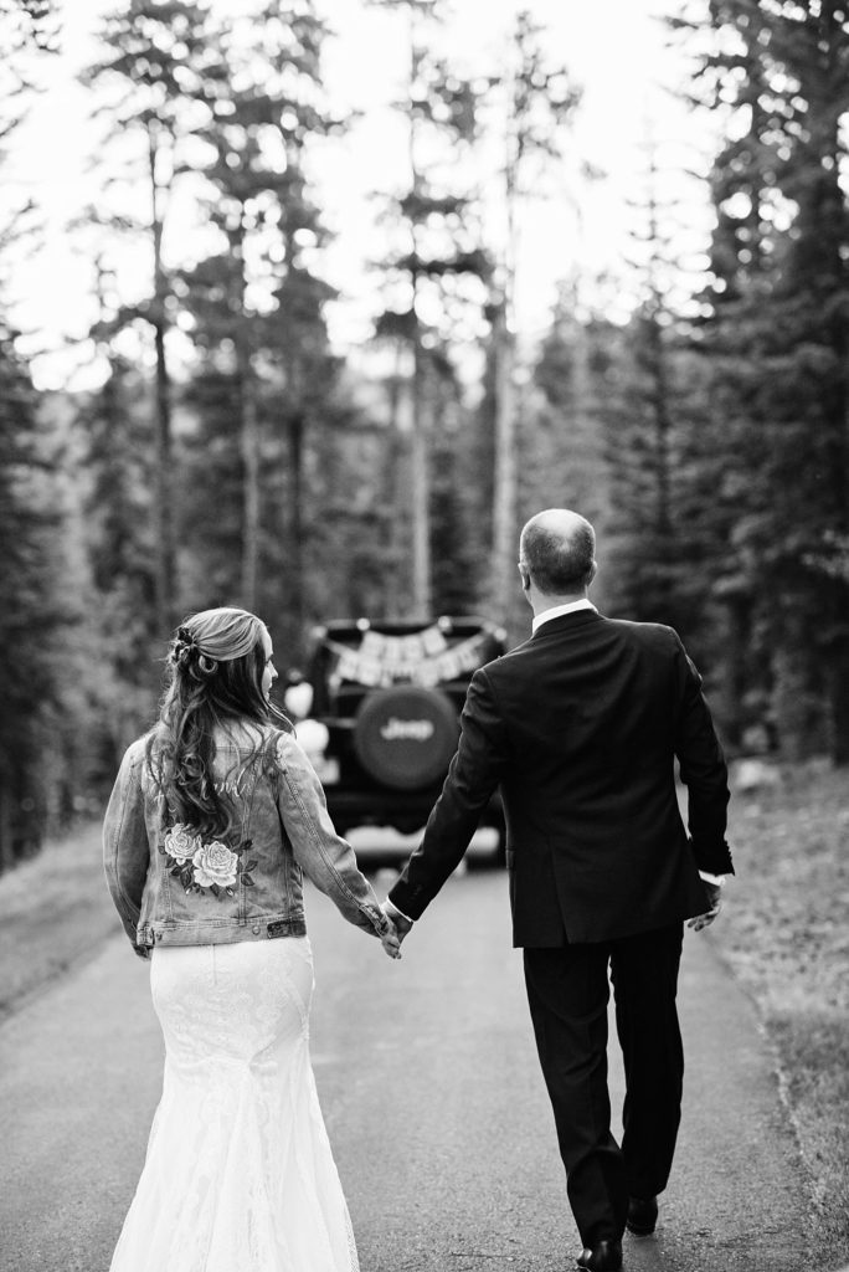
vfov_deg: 23.9
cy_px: 636
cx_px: 424
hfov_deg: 16.1
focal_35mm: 85
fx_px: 3003
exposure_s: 1/400
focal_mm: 85
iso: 640
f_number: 2.5
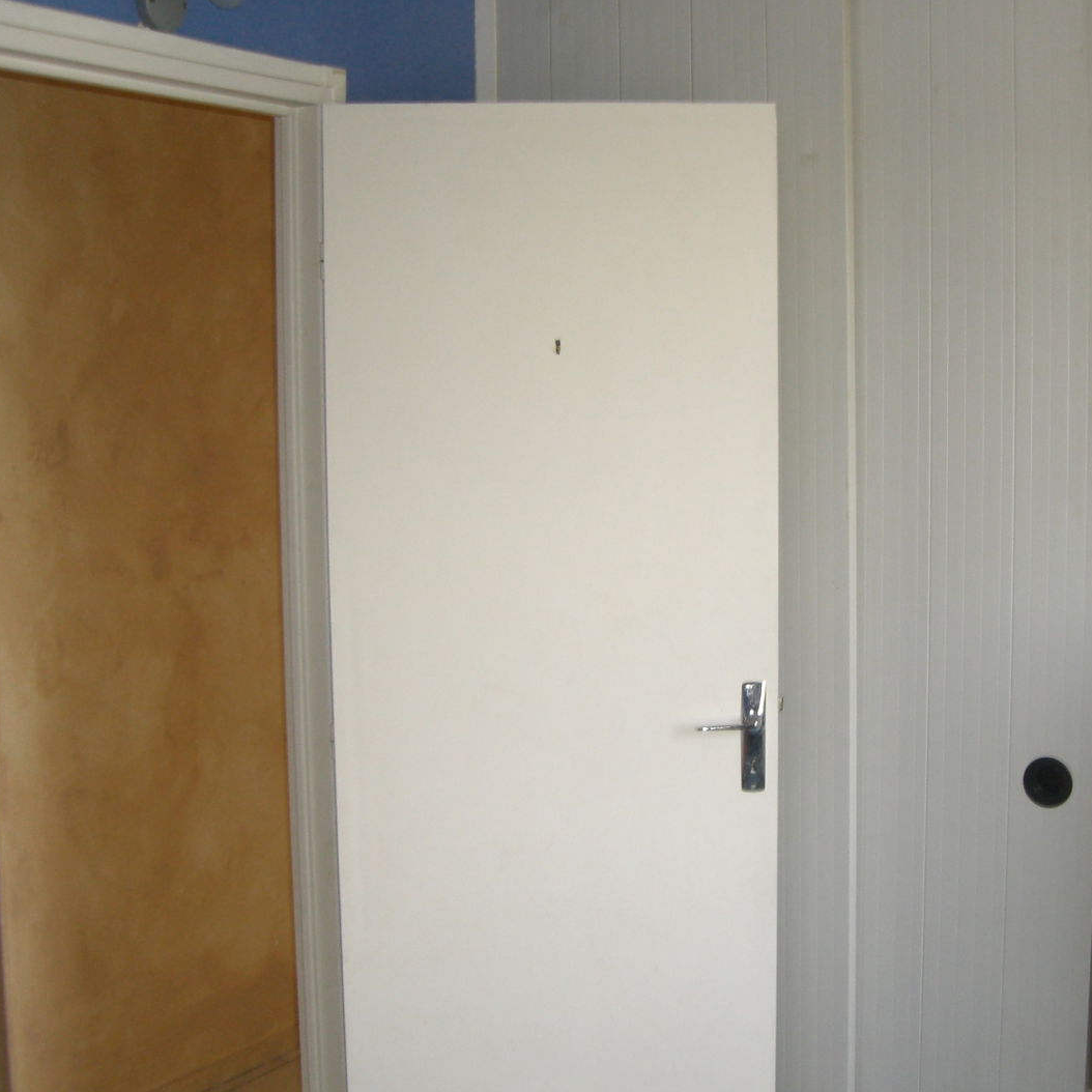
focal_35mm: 51
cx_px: 751
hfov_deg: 33.0
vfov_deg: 33.4
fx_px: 1820
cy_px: 579
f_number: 2.7
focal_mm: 6.2
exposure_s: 1/60
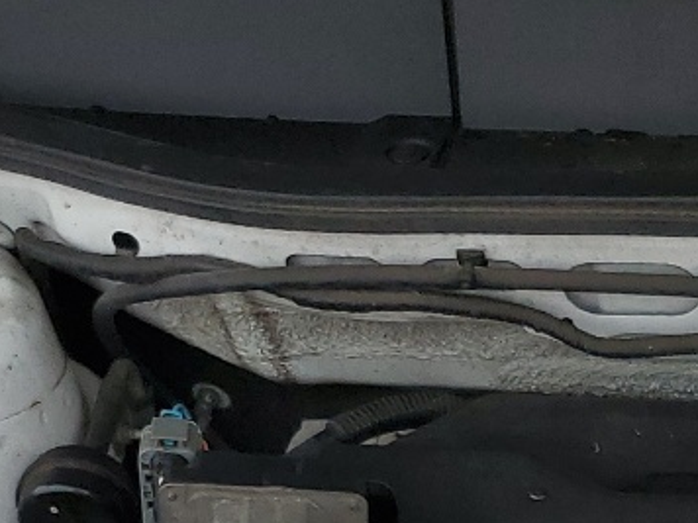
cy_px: 1113
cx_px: 961
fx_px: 2359
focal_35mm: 117
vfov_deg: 11.2
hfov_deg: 15.8
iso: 50
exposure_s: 1/1429
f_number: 1.5
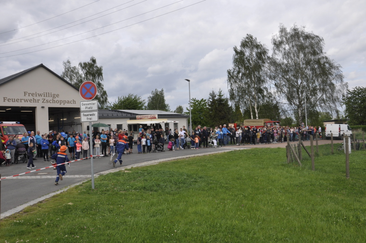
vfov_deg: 39.9
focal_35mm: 33
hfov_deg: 57.3
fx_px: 335
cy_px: 122
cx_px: 183
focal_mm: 22
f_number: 11
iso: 200
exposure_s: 1/125
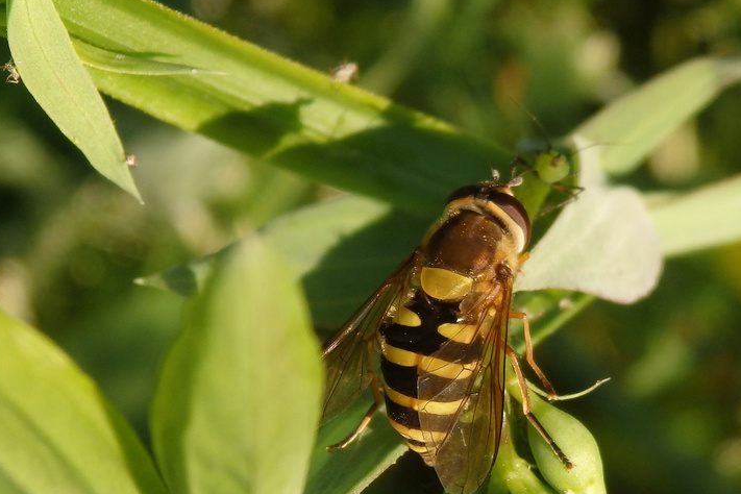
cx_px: 476
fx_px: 2861
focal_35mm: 139
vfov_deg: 9.9
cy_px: 341
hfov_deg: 14.7
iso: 100
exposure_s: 1/320
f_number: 4.4
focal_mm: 11.9
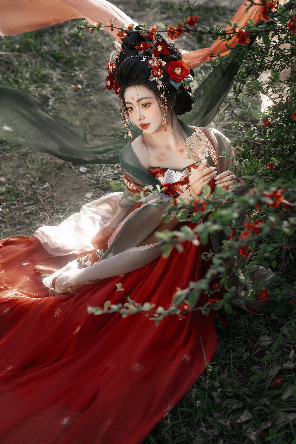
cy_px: 222
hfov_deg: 16.3
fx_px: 1036
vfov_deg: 24.2
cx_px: 148
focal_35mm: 84
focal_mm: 56
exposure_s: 1/400
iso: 100
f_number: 2.2
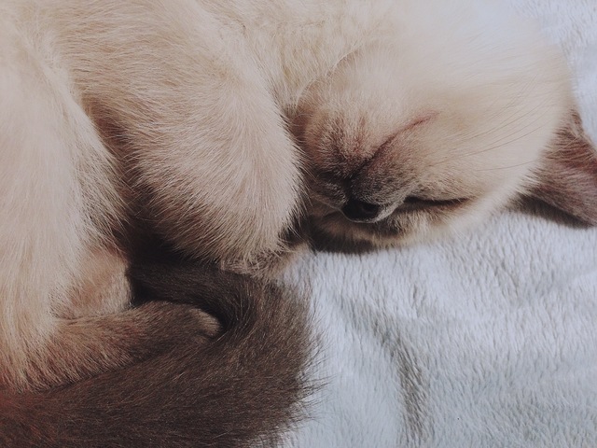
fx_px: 569
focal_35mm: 33
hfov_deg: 55.4
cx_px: 298
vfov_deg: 42.9
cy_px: 224
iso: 320
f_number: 2.4
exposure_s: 1/20
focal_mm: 4.12
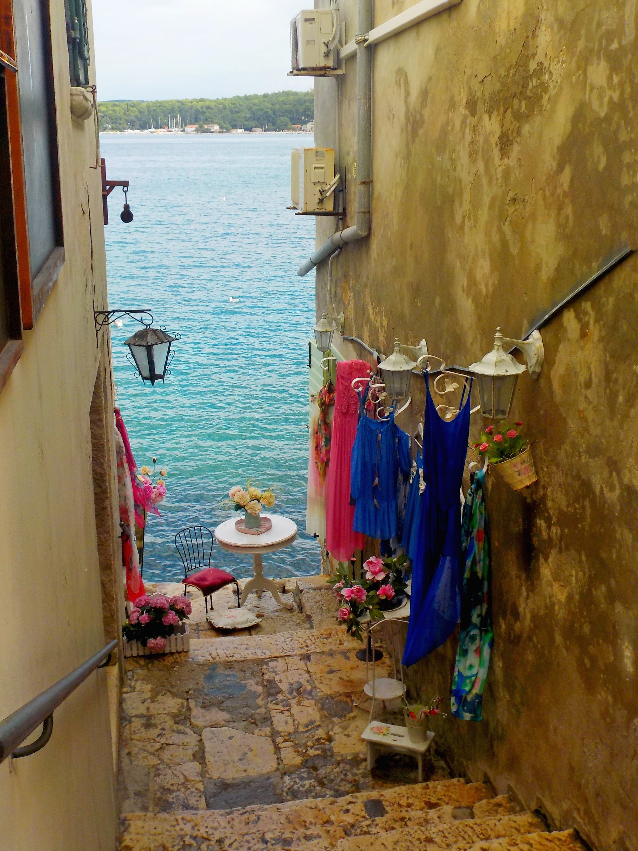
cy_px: 426
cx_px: 319
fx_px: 934
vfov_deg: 49.0
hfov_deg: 37.7
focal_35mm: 38
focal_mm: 5.2
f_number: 3.7
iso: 125
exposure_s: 1/640
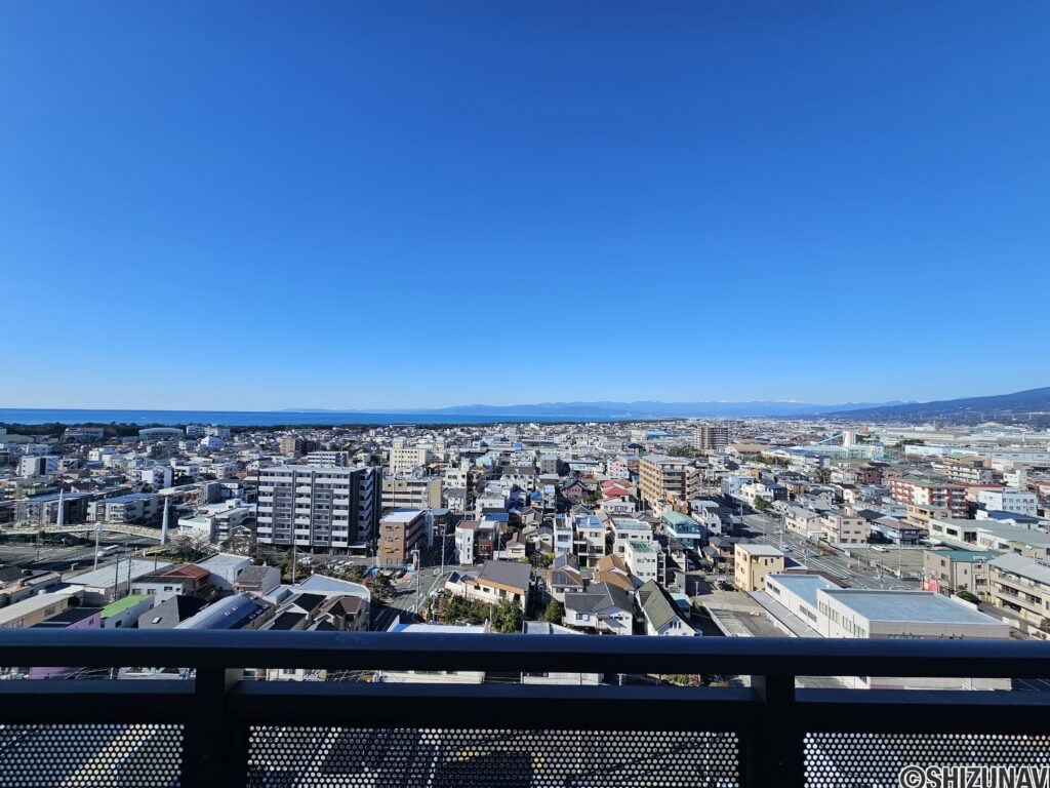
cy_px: 394
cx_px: 525
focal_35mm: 13
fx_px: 394
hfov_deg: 106.2
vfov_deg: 89.9
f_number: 2.2
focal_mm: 2.2
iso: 50
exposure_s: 1/2859
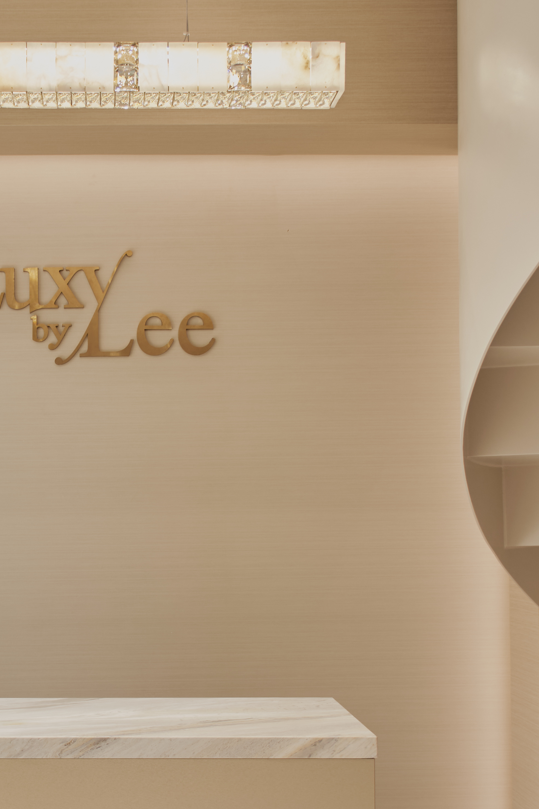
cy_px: 514
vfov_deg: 32.2
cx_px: 52
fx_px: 1392
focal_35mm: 62
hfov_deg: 21.4
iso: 160
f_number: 3.2
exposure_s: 1/100
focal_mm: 19.7
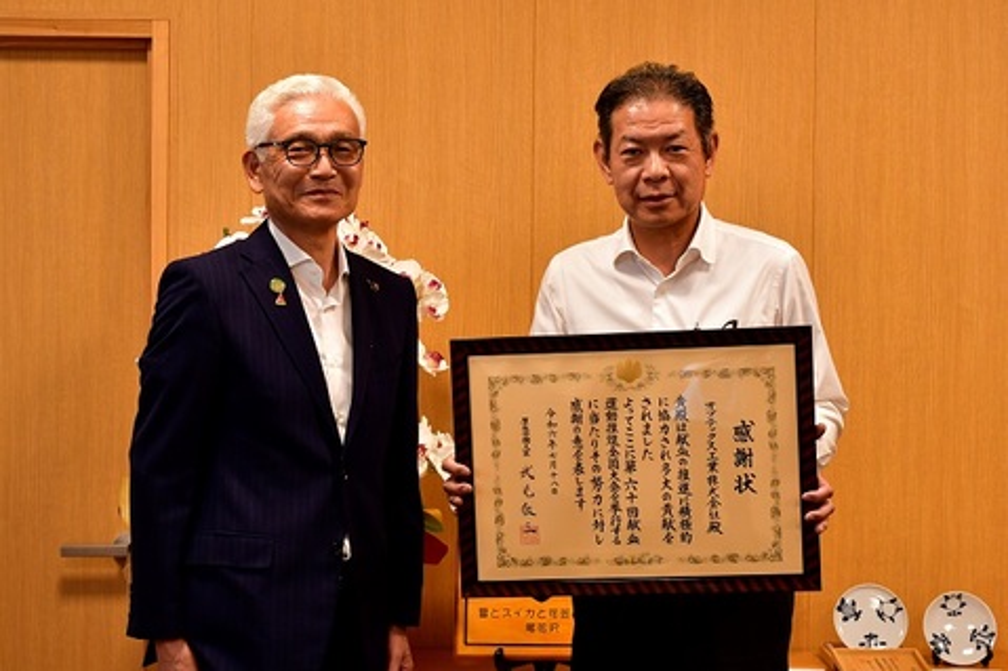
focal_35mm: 51
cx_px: 504
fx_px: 1427
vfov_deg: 26.5
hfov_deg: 38.9
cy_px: 336
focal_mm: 34
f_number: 7.1
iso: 1000
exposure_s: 1/60
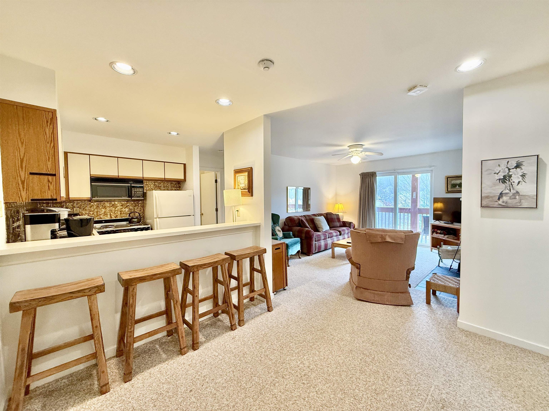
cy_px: 206
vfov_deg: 85.7
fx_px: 222
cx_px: 274
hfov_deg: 102.1
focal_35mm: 14
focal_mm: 2.22
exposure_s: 1/60
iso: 200
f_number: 2.2
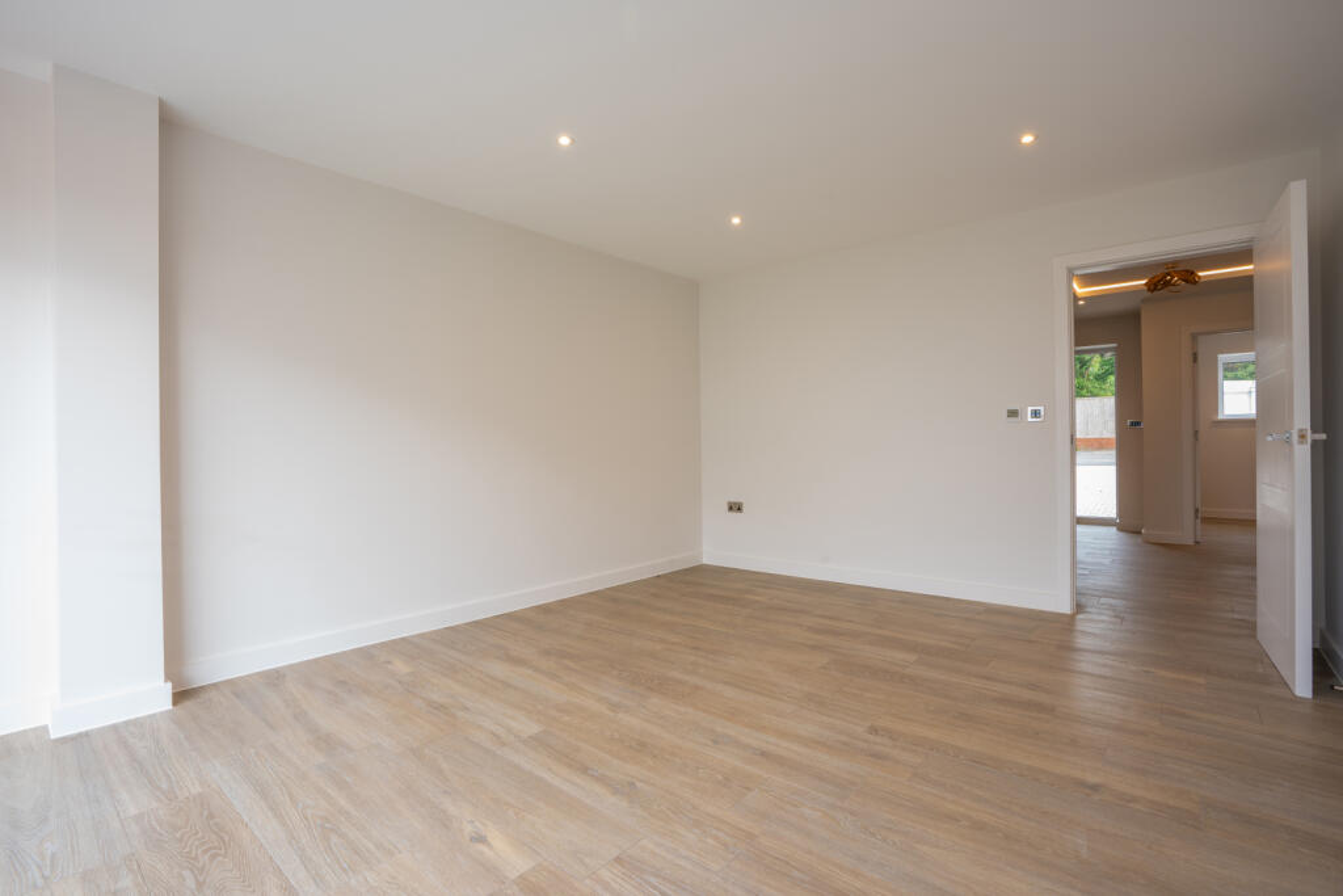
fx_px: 597
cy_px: 448
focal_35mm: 16
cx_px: 672
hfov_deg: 96.7
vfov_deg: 73.8
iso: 400
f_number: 11
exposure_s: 1/6
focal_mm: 16
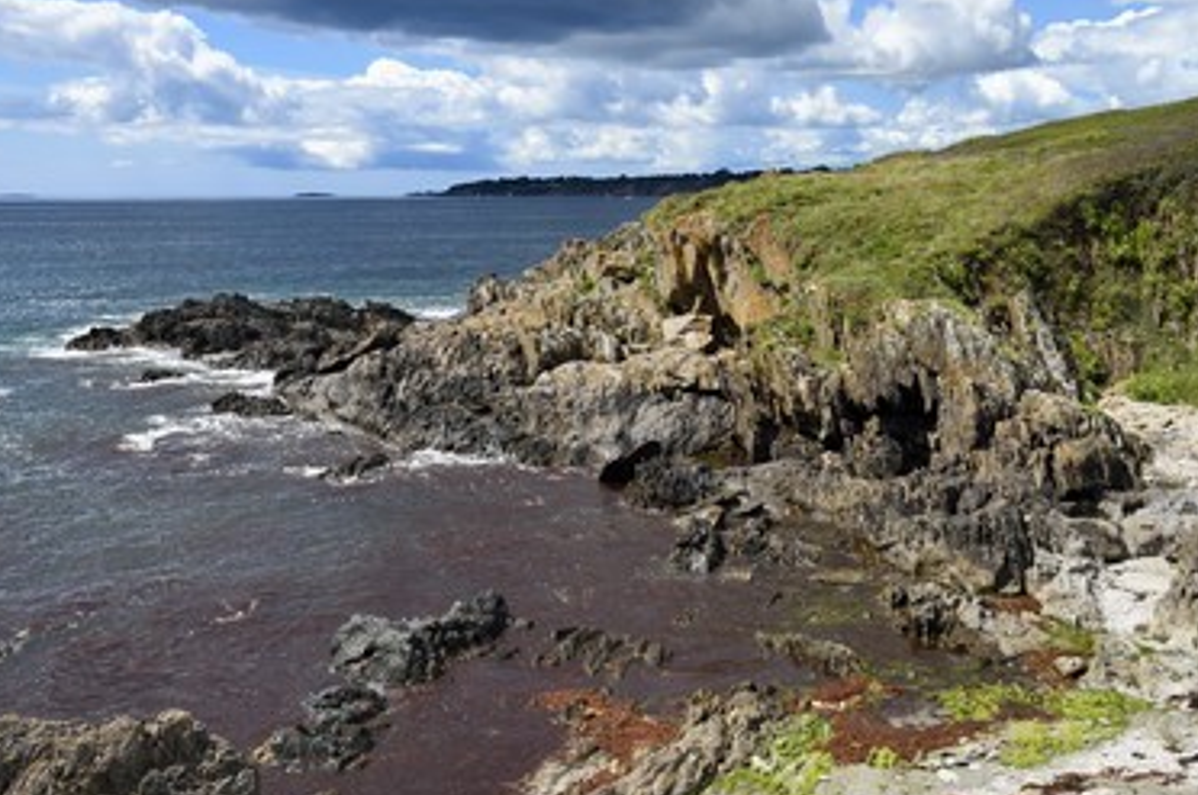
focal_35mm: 43
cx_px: 604
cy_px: 441
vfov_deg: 31.1
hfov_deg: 45.5
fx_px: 1429
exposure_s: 1/250
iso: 200
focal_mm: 38
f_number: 13
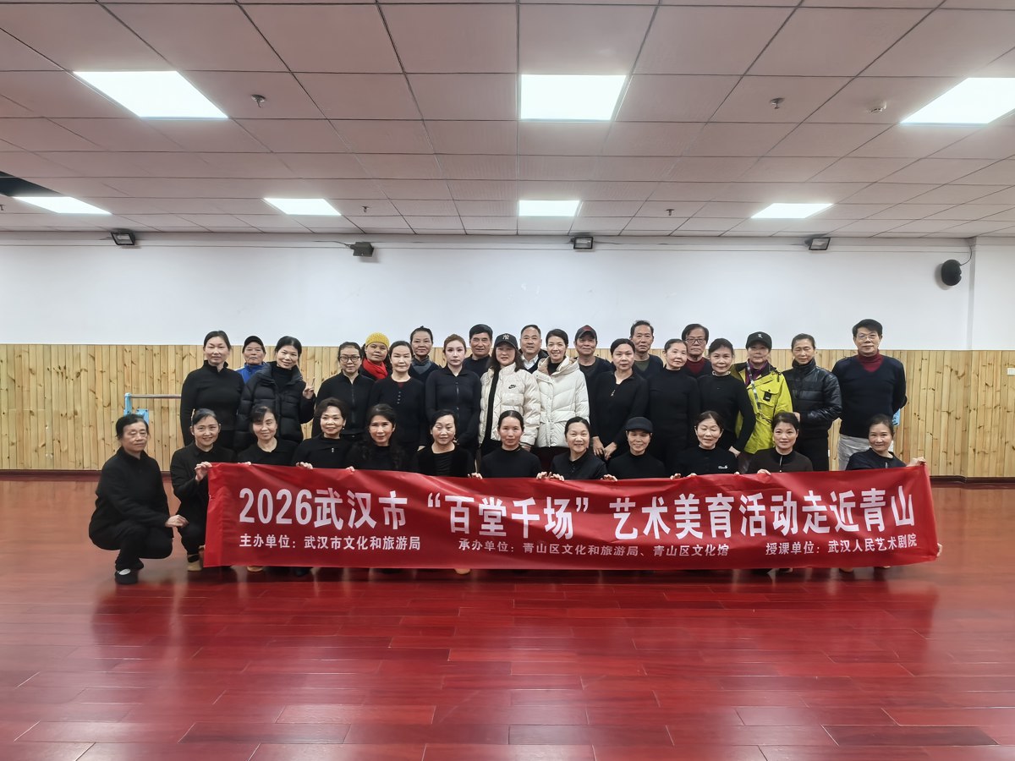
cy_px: 380
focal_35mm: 20
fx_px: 586
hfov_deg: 81.7
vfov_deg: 66.0
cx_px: 508
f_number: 2.2
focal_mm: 1.95
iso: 200
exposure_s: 1/50
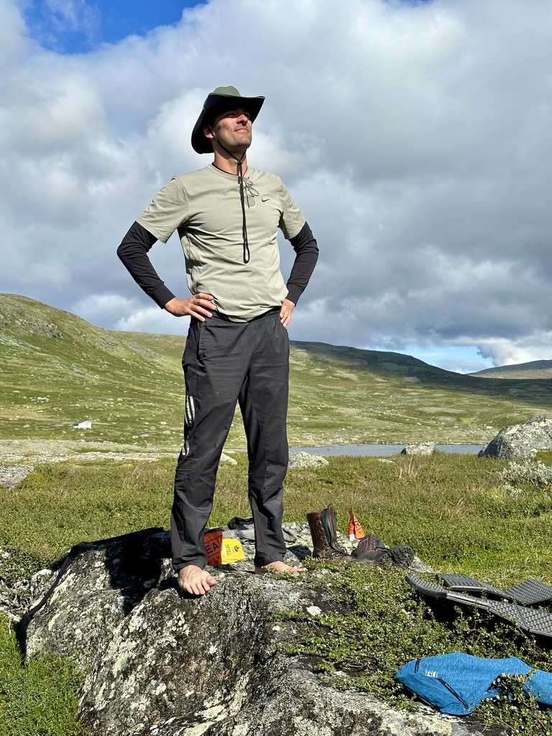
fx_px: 1021
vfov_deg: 39.7
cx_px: 276
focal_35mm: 48
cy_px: 368
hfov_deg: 30.3
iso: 64
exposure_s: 1/4785
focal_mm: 6.86
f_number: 1.78
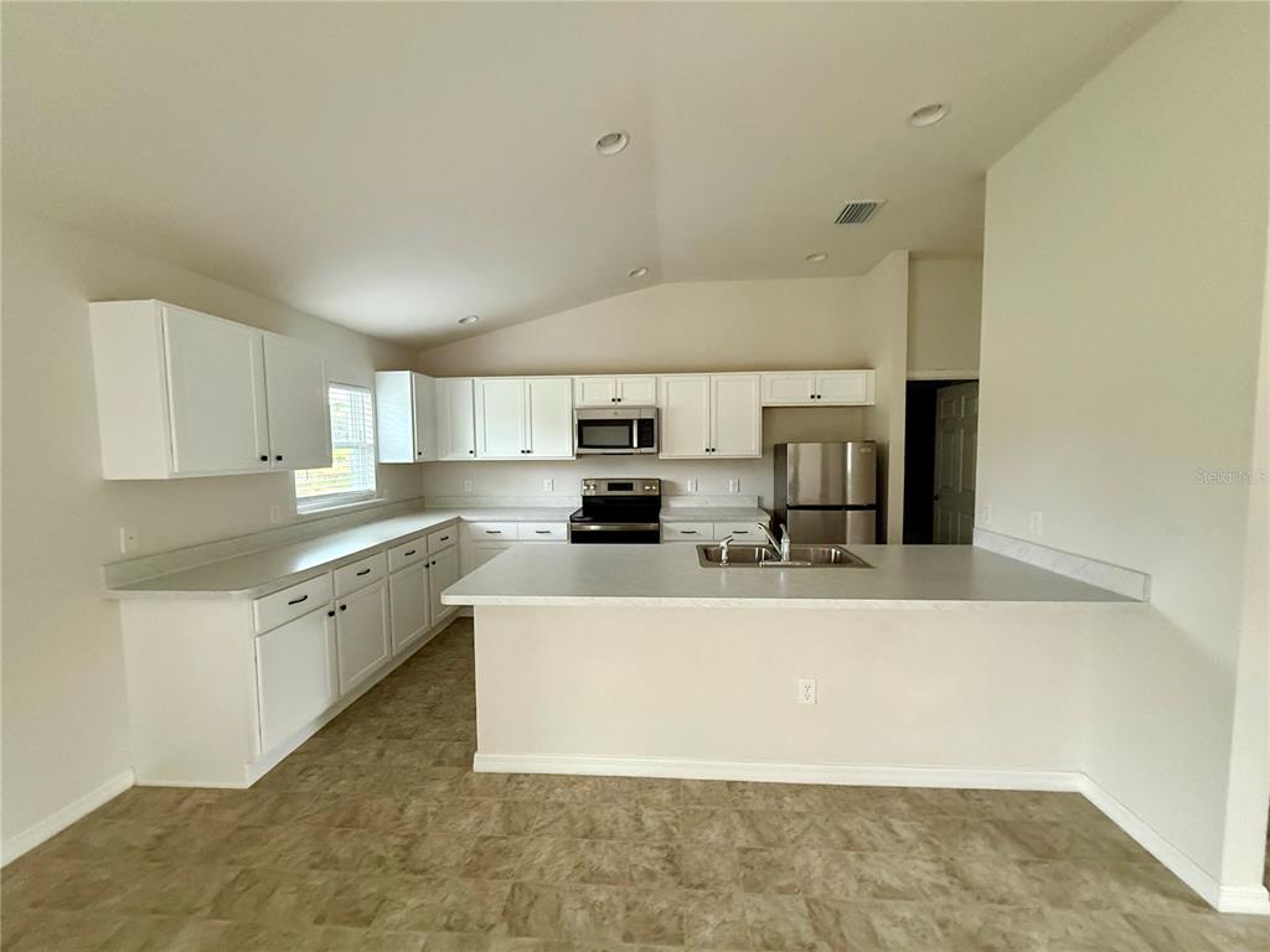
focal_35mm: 14
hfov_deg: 102.1
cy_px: 476
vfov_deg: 85.7
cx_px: 635
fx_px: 514
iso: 640
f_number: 2.2
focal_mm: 2.22
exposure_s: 1/60
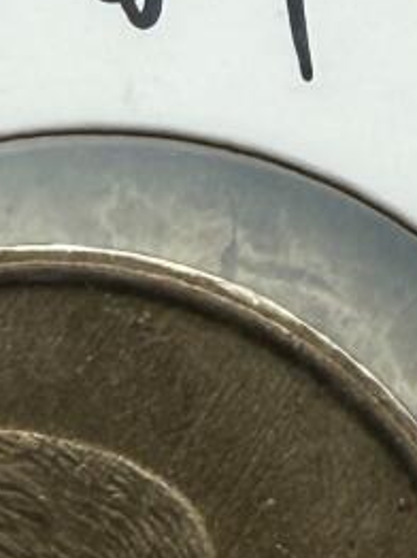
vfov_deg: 12.0
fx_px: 2655
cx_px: 109
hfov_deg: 9.0
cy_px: 422
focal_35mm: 165
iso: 40
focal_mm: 2.22
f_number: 2.2
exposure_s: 1/201
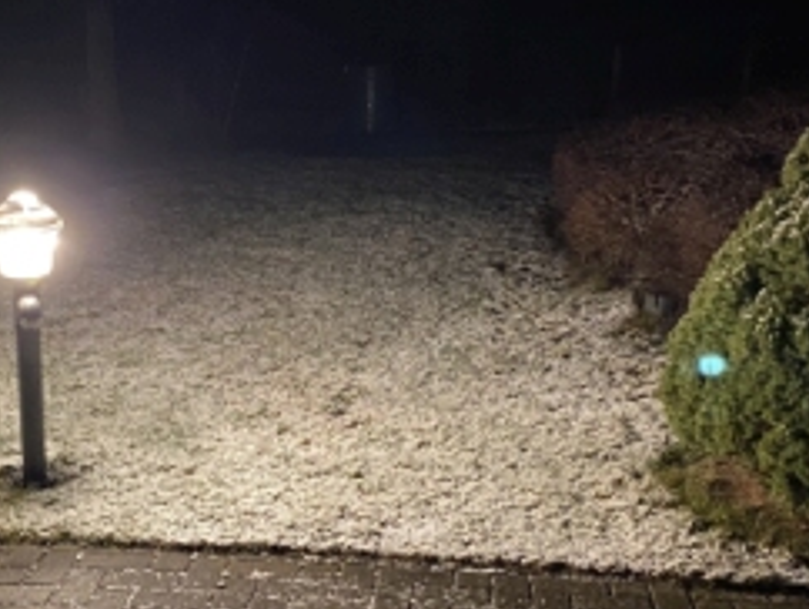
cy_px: 304
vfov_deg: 26.6
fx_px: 1287
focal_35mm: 55
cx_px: 371
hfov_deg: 34.9
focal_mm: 4.25
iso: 500
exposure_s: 1/9
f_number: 1.8
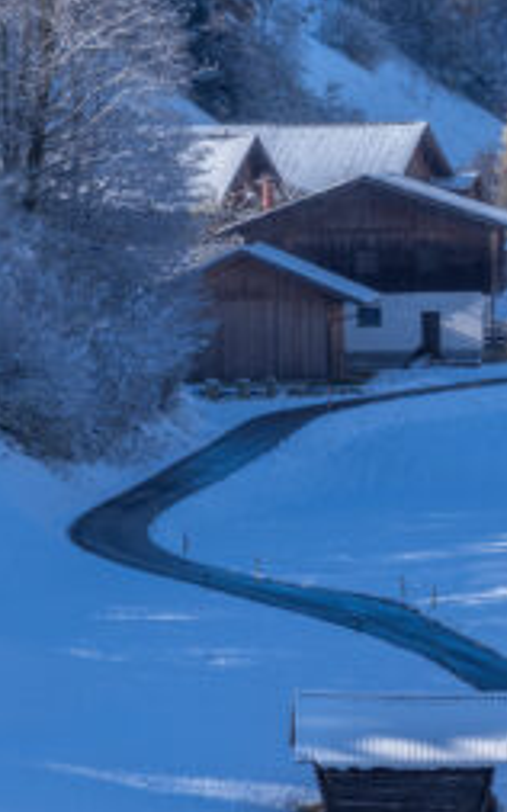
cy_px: 313
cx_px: 541
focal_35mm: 548
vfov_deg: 3.8
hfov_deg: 2.4
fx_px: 12122
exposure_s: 1/250
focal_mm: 200
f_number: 9
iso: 100
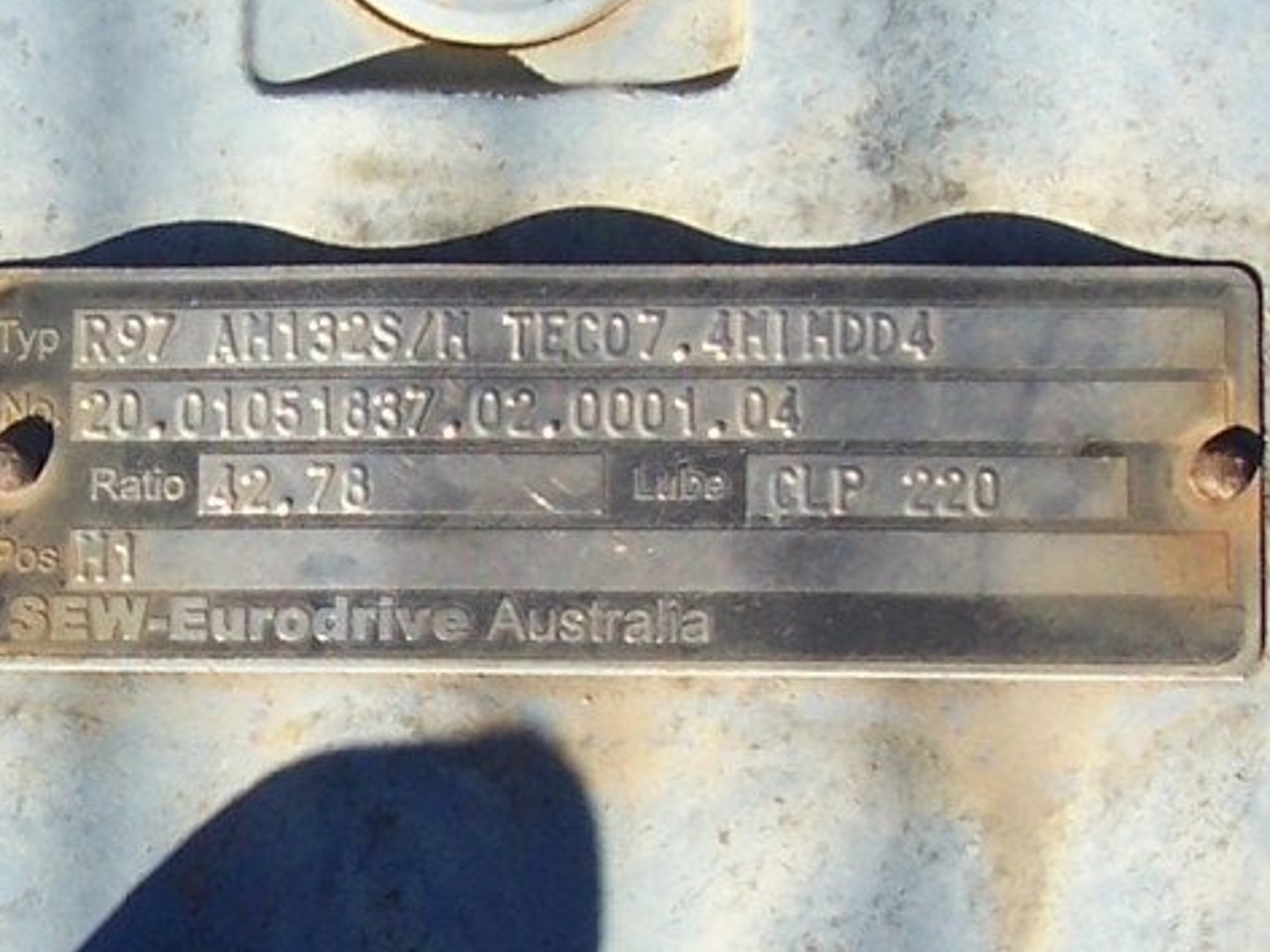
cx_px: 611
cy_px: 488
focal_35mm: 36
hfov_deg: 51.3
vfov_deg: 39.7
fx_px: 1321
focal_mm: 5.6
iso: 80
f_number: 5.23
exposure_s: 1/352
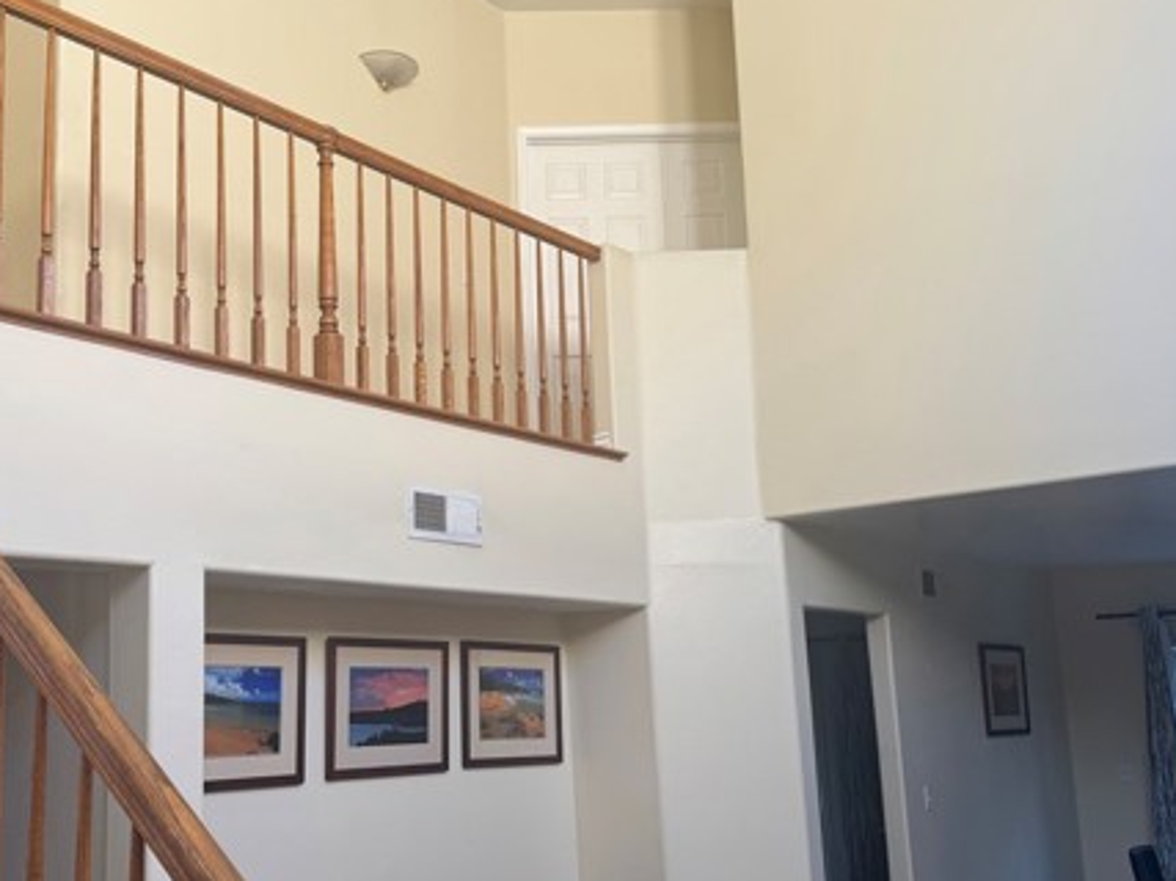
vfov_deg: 39.5
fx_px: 1223
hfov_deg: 50.7
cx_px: 416
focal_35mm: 36
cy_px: 509
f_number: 1.78
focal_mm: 6.76
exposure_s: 1/121
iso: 80
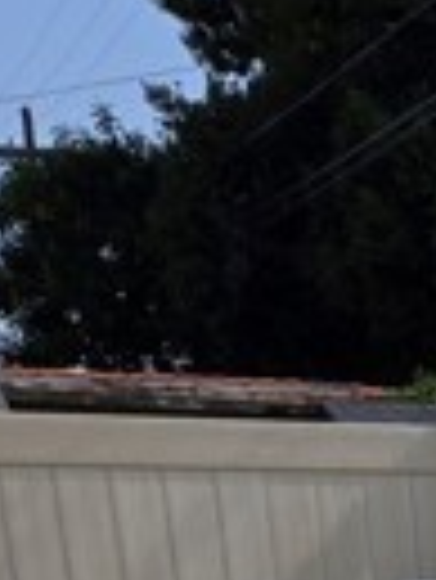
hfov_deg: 11.3
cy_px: 1205
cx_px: 957
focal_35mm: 114
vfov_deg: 14.1
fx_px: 1911
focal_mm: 5.4
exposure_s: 1/2775
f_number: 1.8
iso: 25
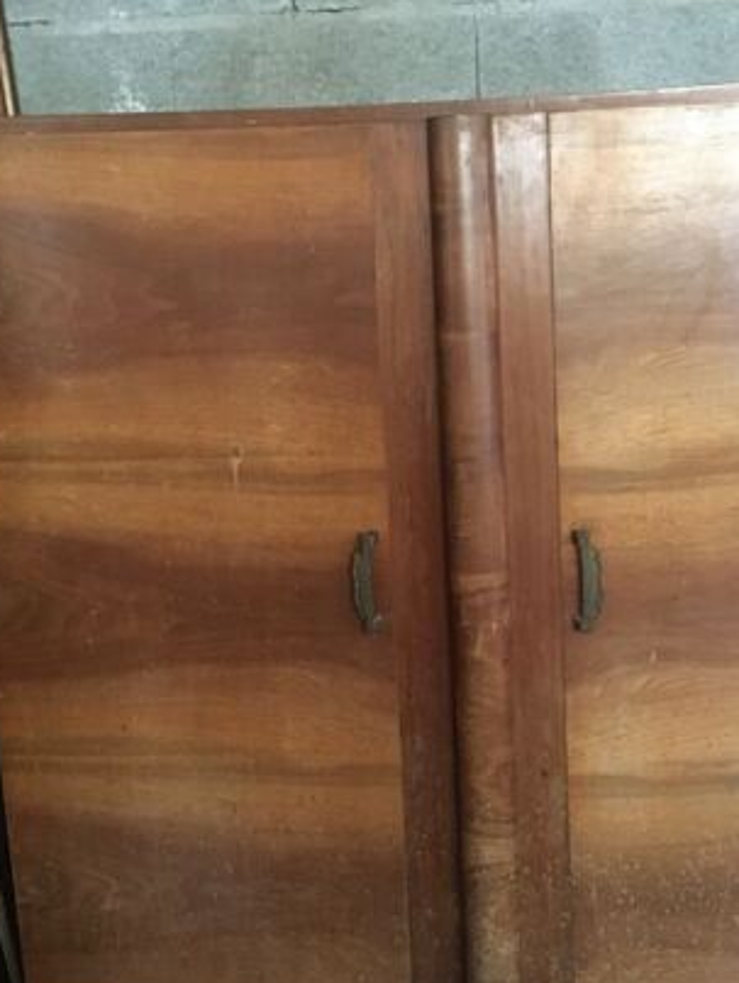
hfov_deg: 31.5
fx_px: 1307
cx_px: 432
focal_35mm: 46
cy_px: 502
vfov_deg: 41.2
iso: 400
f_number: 2.2
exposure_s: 1/17
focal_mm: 4.15
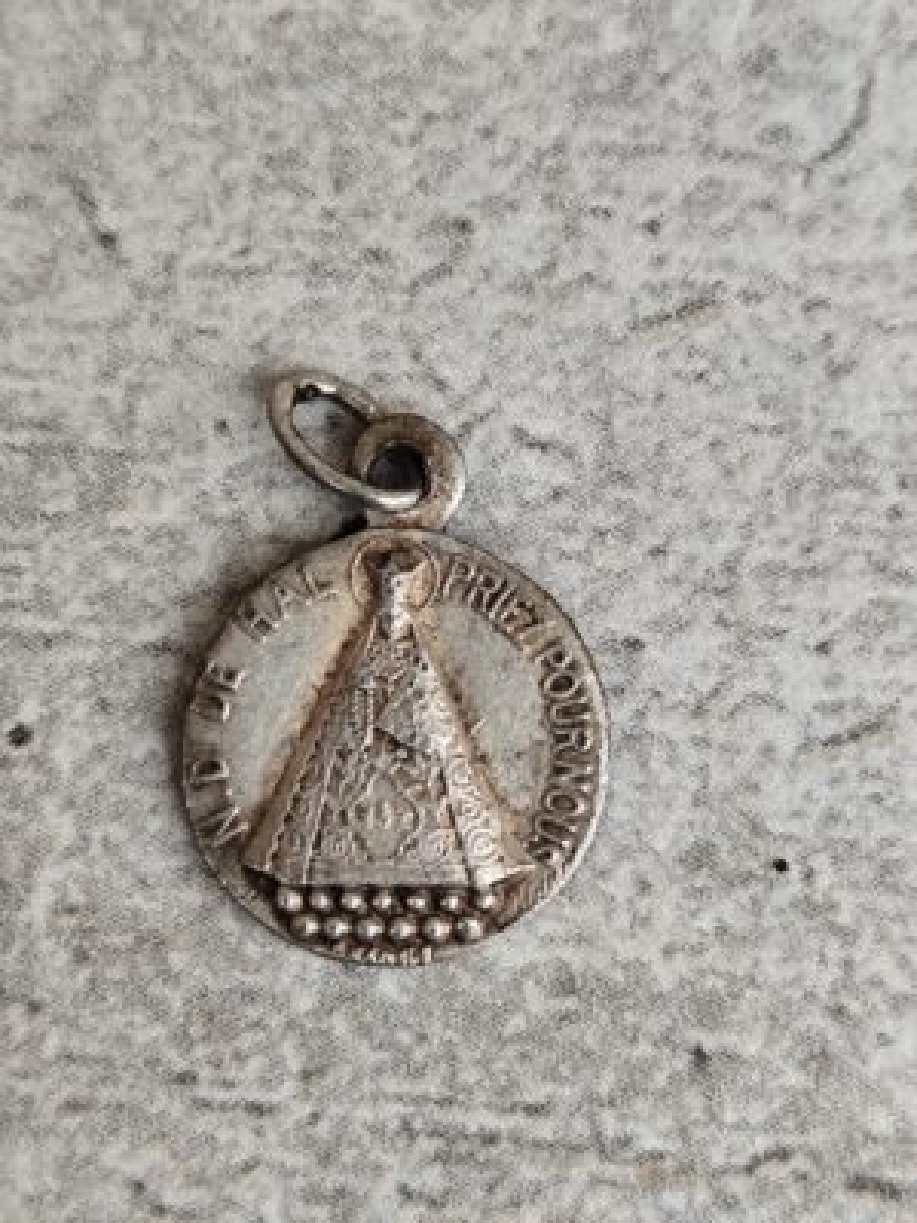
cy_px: 612
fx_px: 3285
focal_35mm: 93
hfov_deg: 15.9
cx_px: 458
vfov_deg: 21.1
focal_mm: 6.19
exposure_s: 1/100
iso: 64
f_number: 1.65
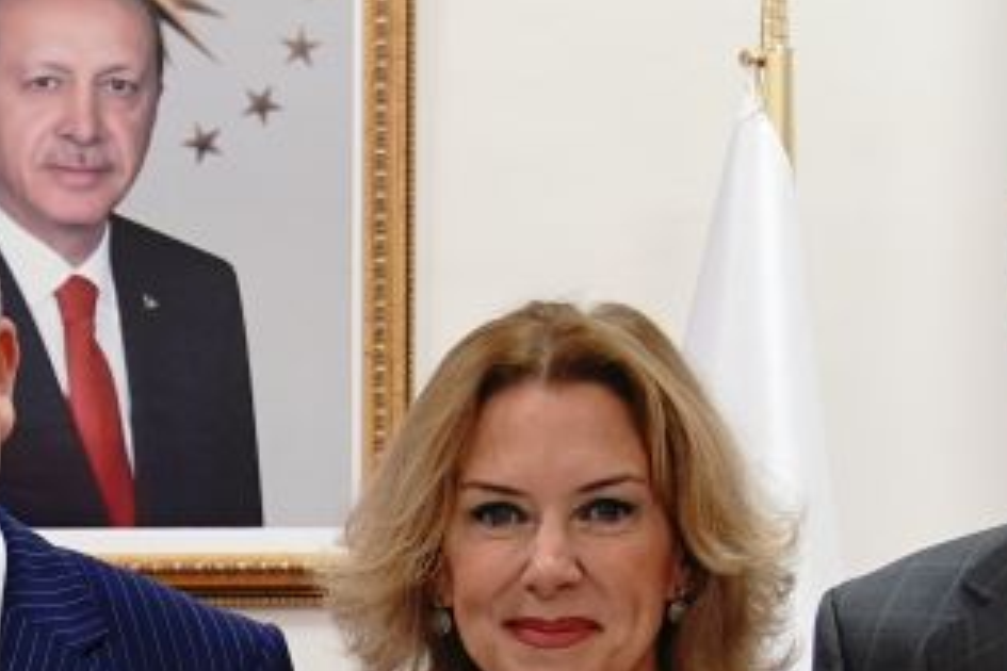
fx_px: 4531
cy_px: 1080
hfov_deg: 12.4
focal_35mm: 162
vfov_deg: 8.3
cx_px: -179
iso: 800
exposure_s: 1/100
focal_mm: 34
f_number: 3.2
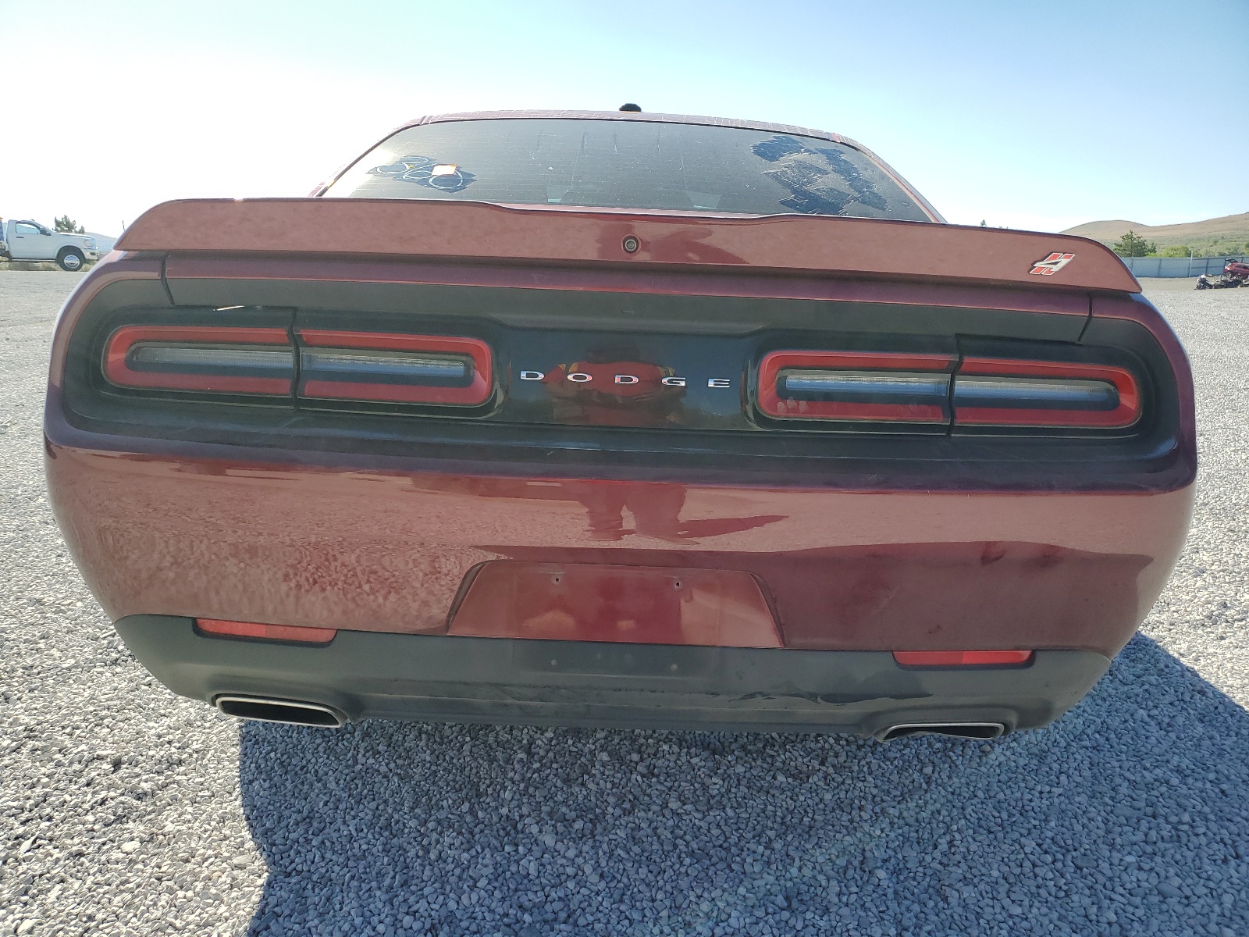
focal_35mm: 26
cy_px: 468
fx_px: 938
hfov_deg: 67.3
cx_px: 624
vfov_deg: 53.1
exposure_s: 1/2000
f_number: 1.5
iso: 50
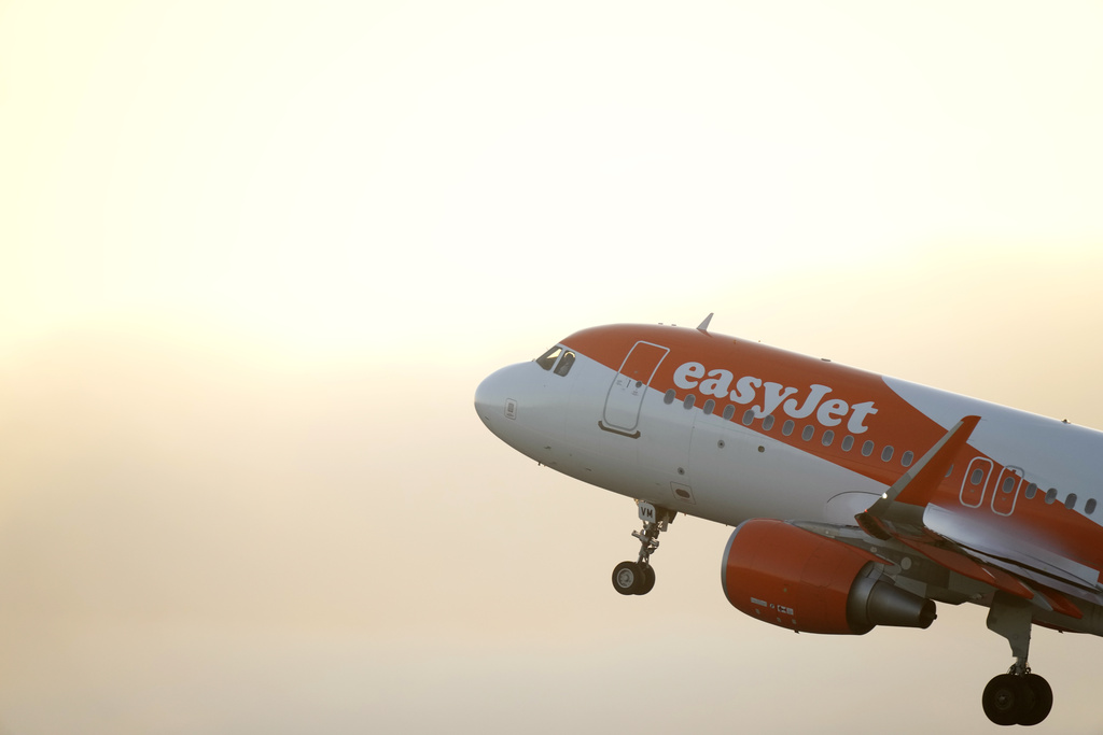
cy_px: 368
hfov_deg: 3.7
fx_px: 17159
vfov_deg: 2.5
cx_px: 552
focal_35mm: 560
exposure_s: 1/2000
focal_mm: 560
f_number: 4
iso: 1250
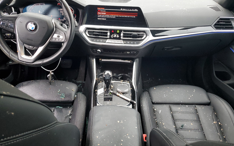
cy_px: 64
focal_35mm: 28
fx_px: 179
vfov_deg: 44.4
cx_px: 117
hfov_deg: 66.5
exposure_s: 1/60.2
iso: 103
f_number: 1.5
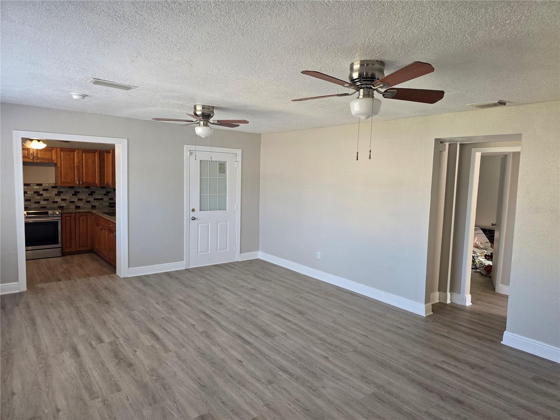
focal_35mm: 23
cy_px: 210
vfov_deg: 58.9
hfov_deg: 73.9
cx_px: 280
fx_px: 372
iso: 200
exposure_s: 1/180
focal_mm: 6.3
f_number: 1.7
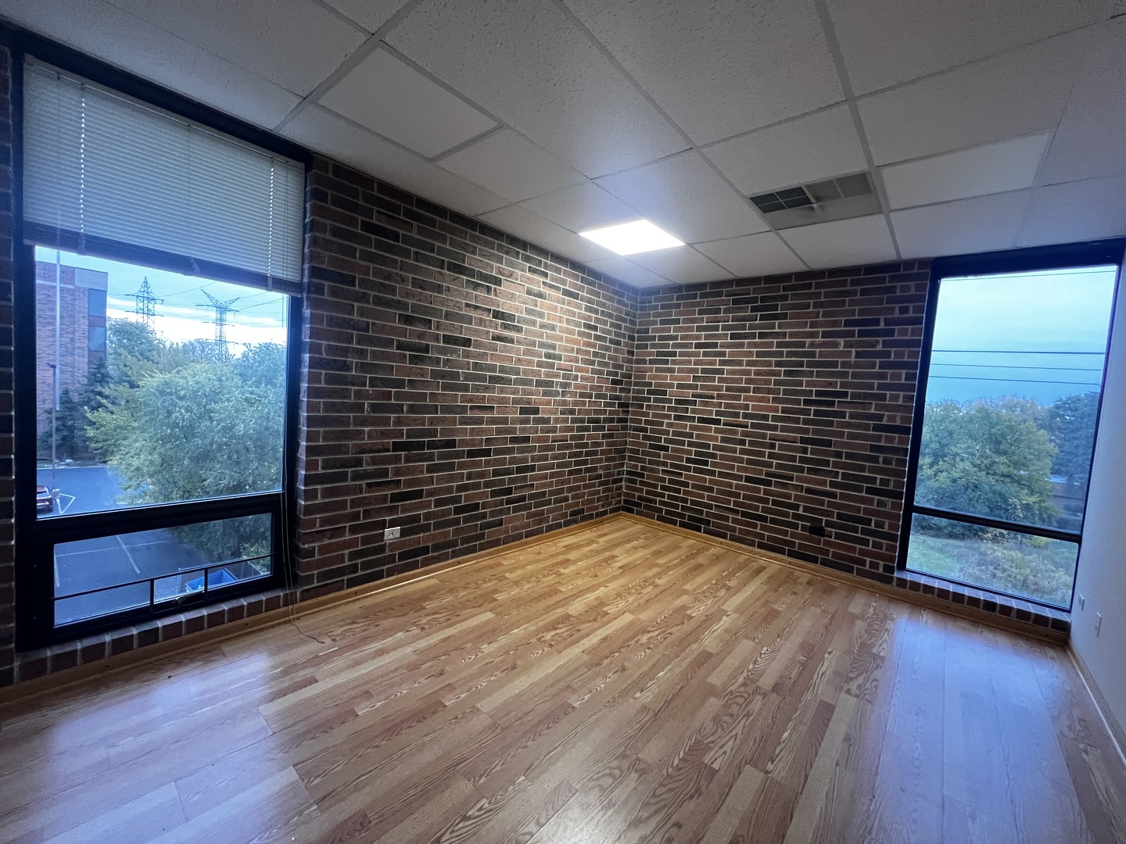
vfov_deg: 89.9
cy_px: 422
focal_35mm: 13
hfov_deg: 106.2
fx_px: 423
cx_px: 563
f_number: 1.8
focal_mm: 1.57
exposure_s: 1/60
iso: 250
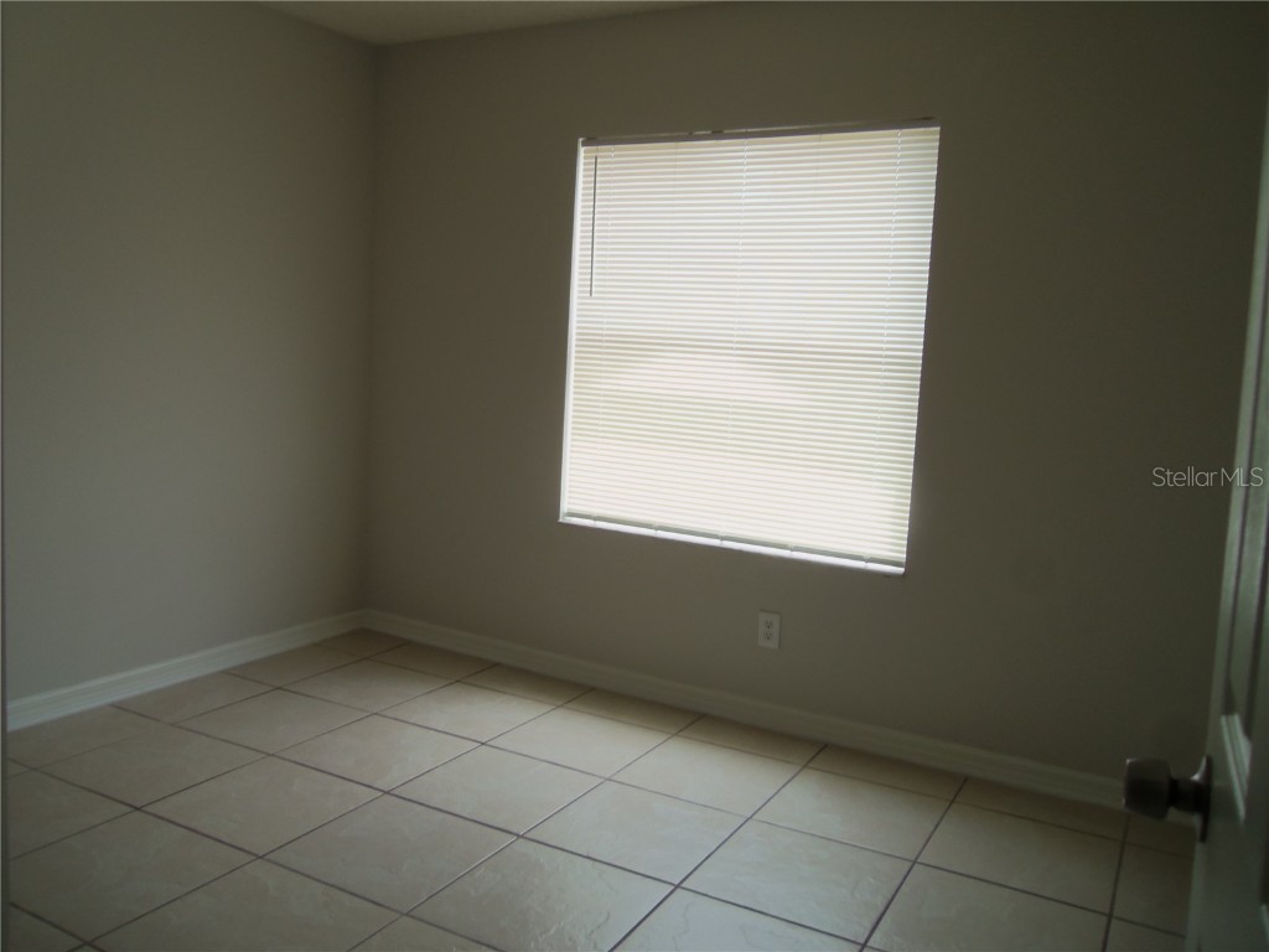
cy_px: 476
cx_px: 634
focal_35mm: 28
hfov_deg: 63.4
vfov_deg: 49.7
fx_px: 1026
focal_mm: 5.1
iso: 64
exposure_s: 1/60
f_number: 3.9
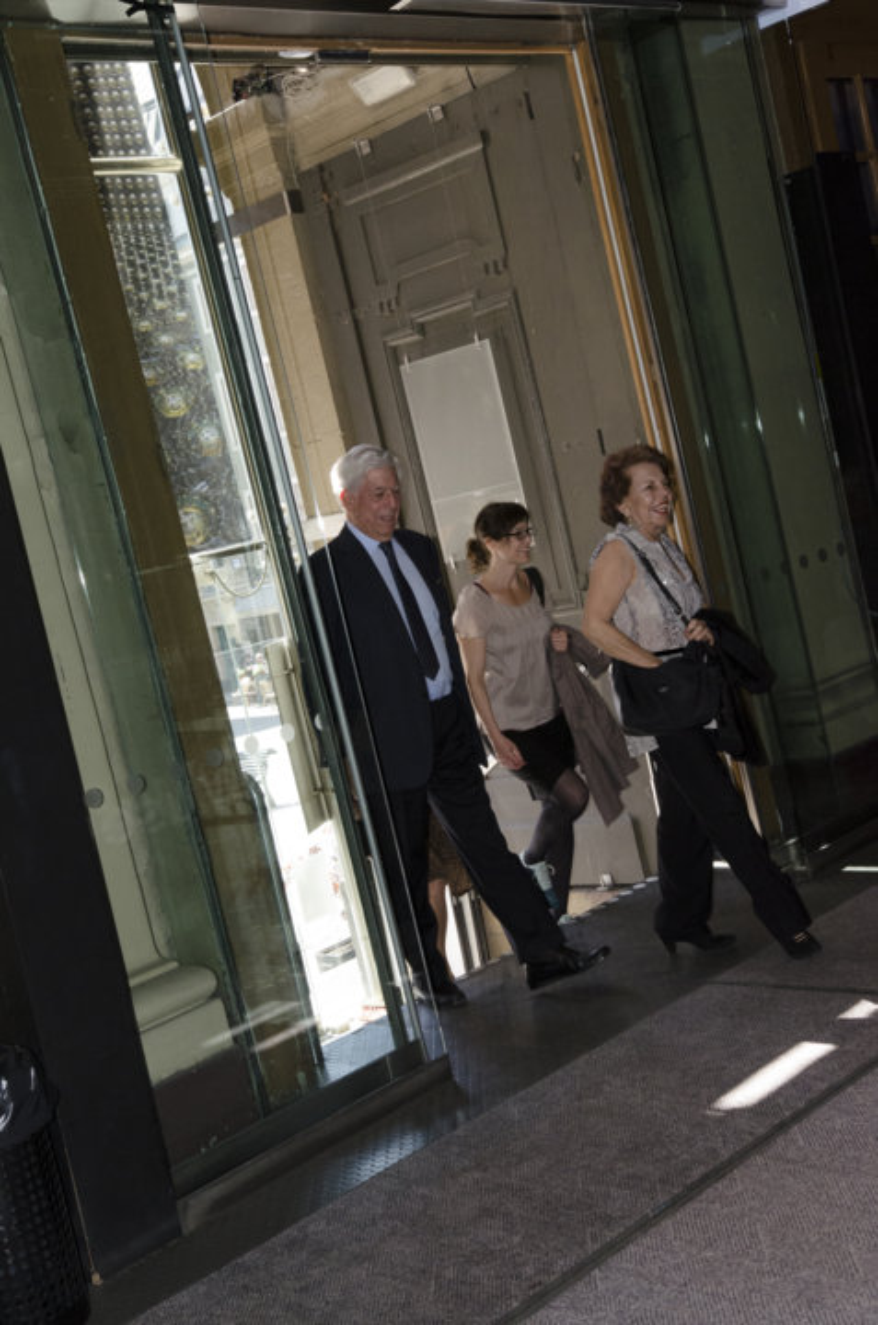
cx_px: 439
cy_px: 662
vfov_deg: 42.4
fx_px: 1708
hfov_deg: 28.8
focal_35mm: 46
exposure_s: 1/250
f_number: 8
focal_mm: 31
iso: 1600
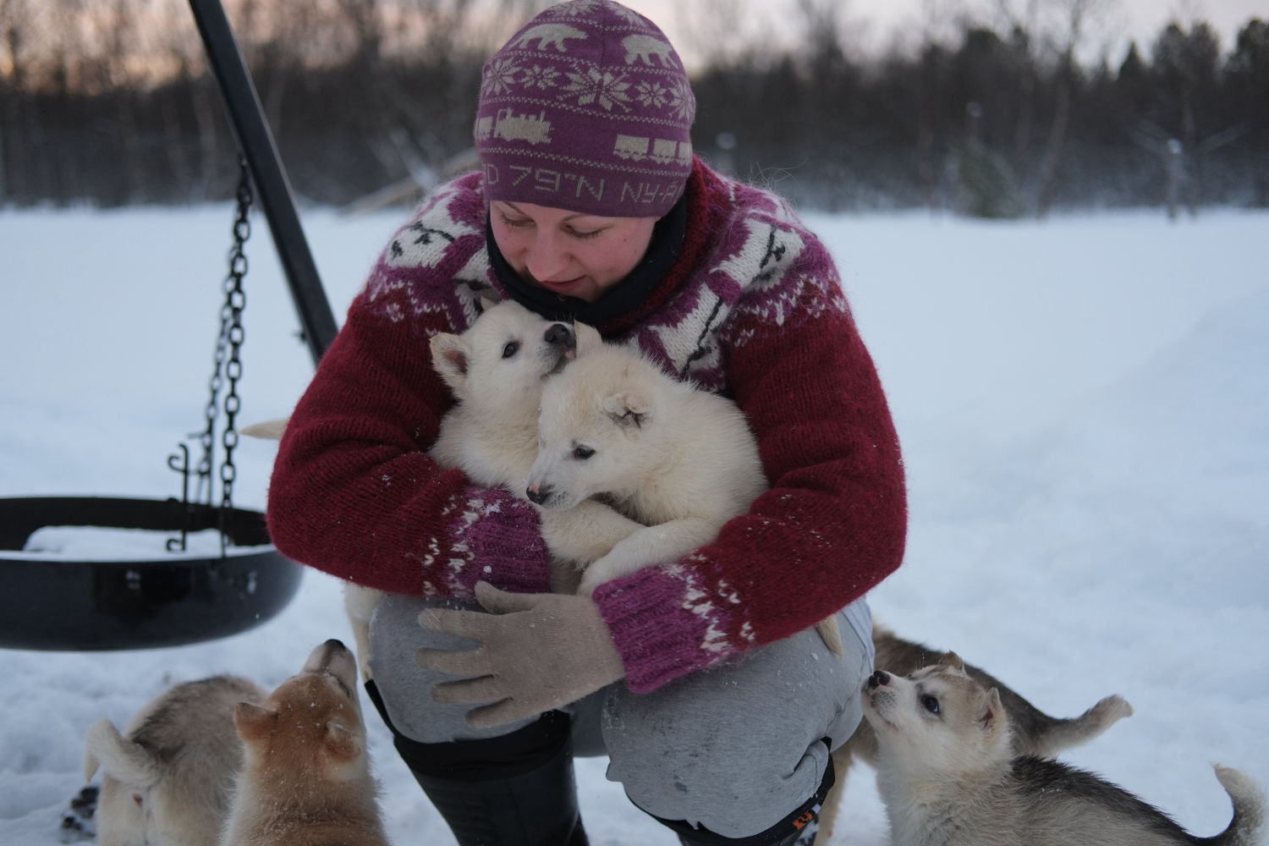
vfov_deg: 25.5
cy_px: 423
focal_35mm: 53
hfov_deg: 37.5
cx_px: 634
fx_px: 1868
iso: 640
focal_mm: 35
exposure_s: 1/500
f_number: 2
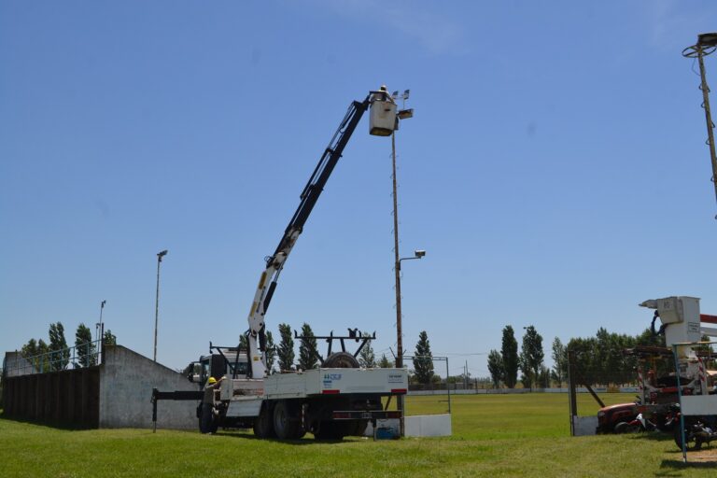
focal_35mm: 39
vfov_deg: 34.2
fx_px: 777
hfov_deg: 49.6
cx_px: 358
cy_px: 239
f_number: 9
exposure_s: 1/320
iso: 100
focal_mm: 26
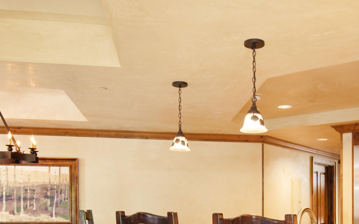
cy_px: 215
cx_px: 228
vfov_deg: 28.9
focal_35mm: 42
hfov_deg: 46.7
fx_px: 411
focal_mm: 19
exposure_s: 1/6
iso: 320
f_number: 7.1
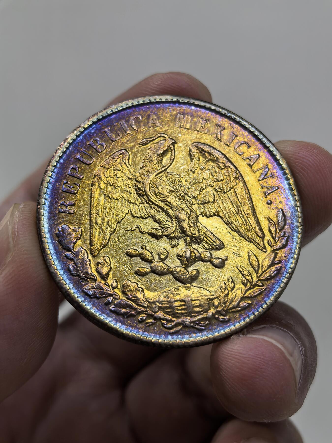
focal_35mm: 54
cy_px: 222
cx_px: 166
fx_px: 691
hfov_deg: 27.0
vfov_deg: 35.5
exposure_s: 1/50
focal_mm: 6.98
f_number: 2
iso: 250
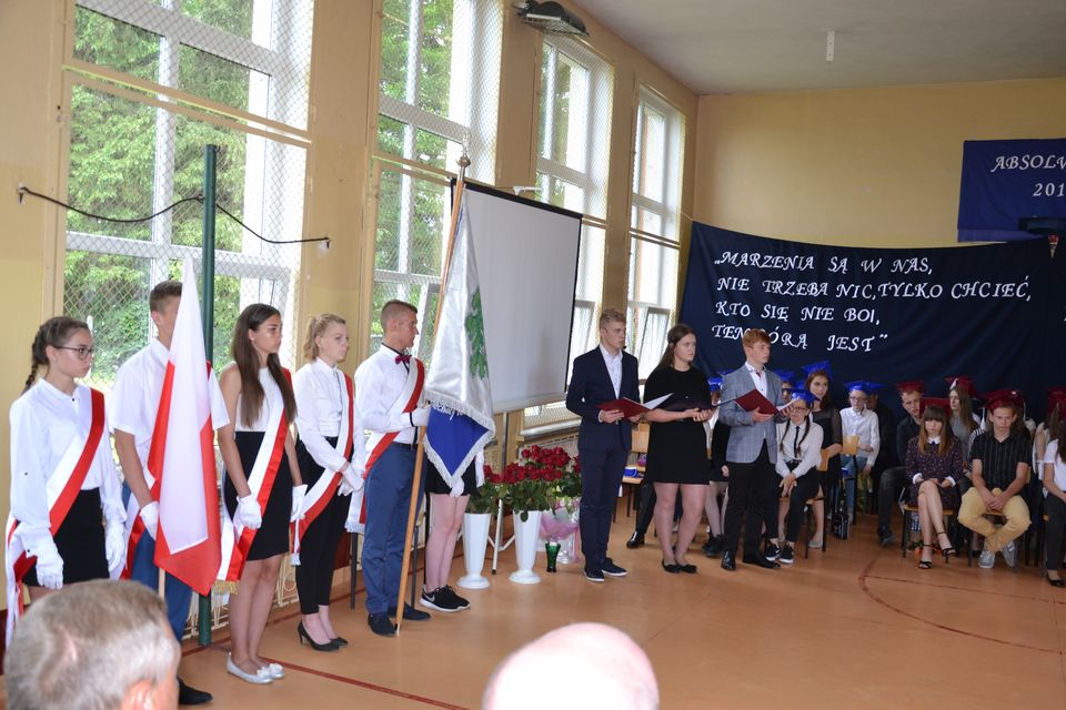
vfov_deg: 40.0
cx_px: 533
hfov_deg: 57.2
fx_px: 977
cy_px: 355
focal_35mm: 33
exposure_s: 1/100
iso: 400
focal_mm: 22
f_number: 4
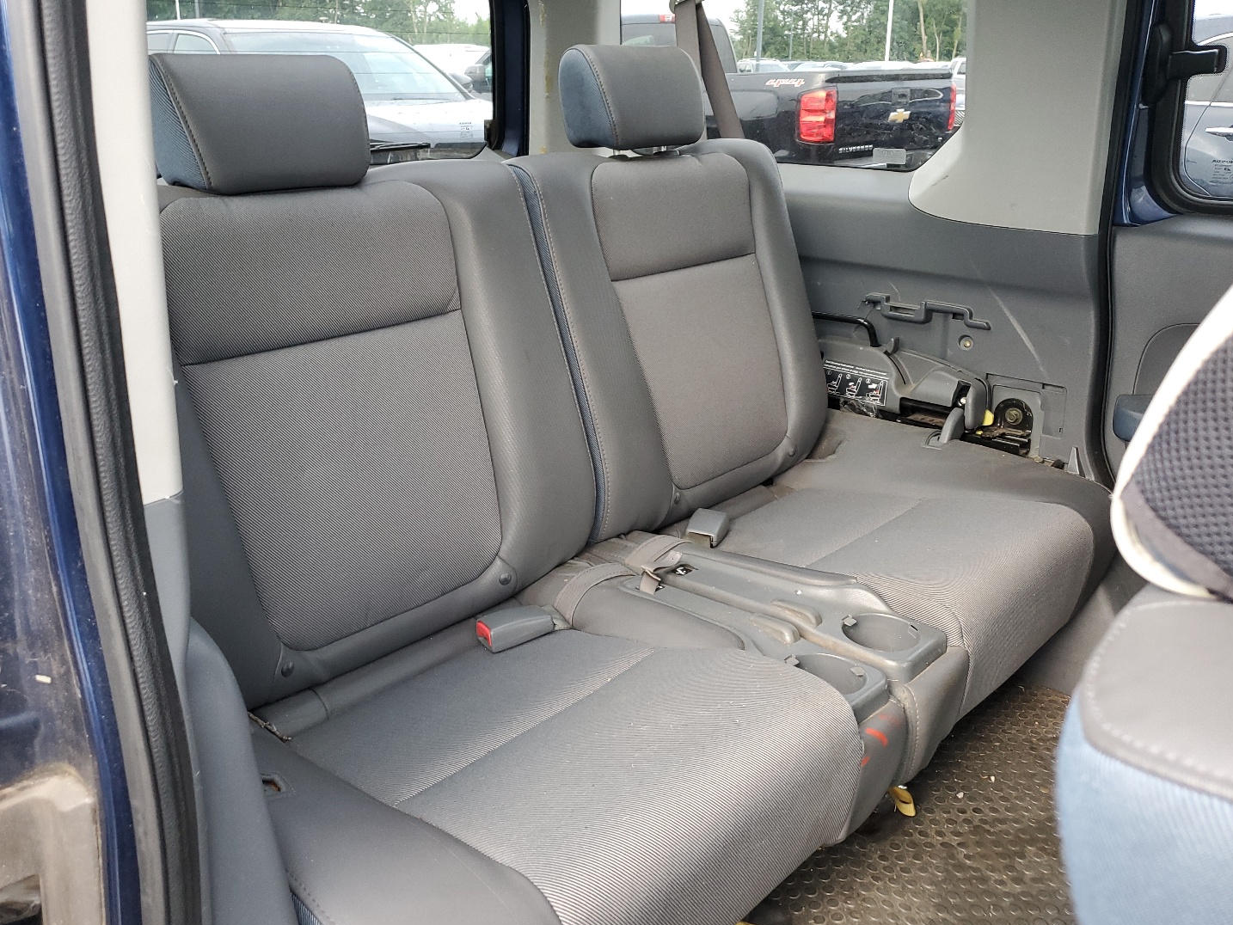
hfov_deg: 61.6
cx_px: 578
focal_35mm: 29
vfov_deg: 48.2
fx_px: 1033
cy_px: 433
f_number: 1.5
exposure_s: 1/120
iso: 94
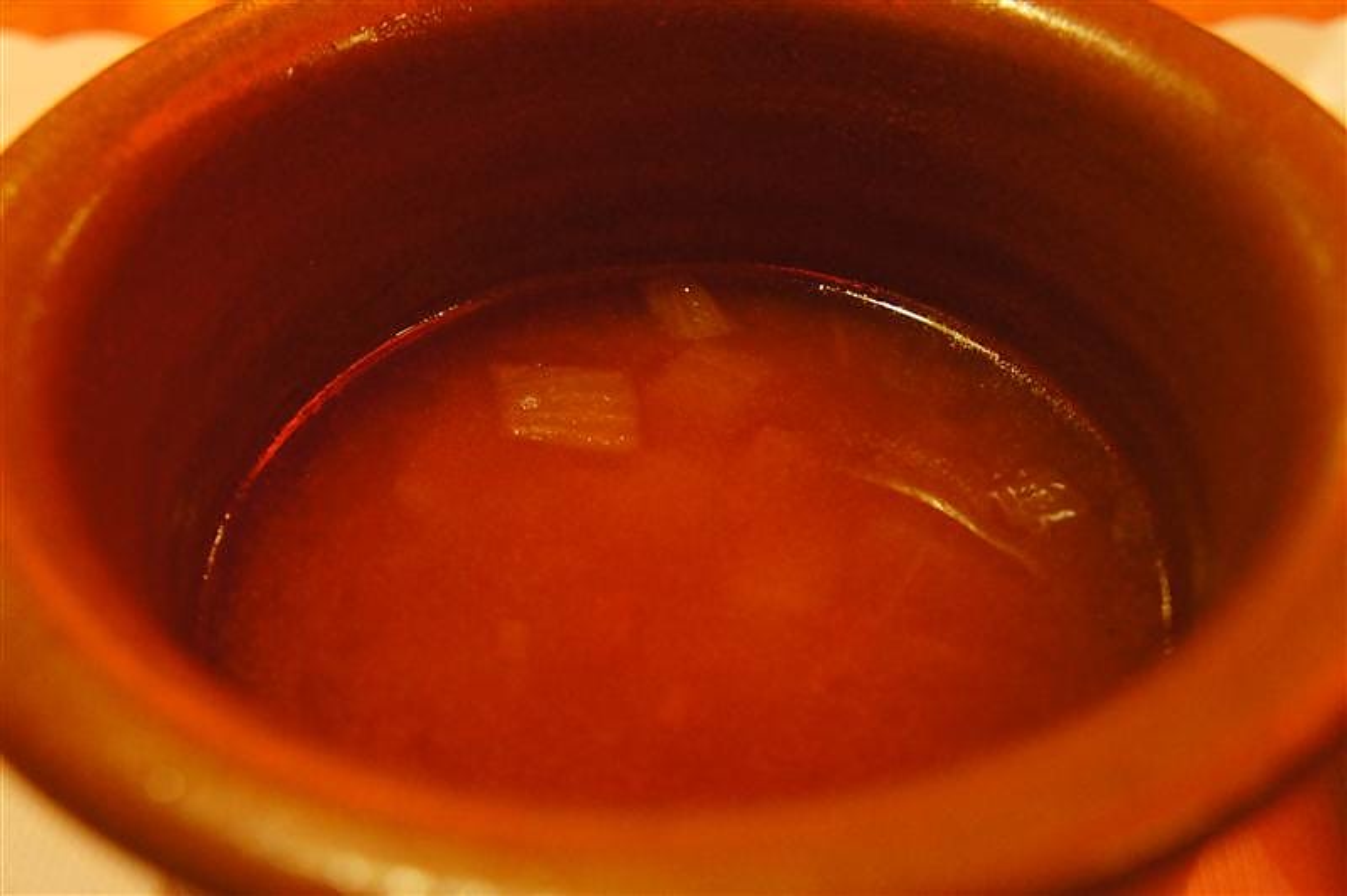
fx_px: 1720
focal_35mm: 46
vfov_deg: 29.2
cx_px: 674
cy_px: 448
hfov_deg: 42.8
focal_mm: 31
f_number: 5
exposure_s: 1/20
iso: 3200
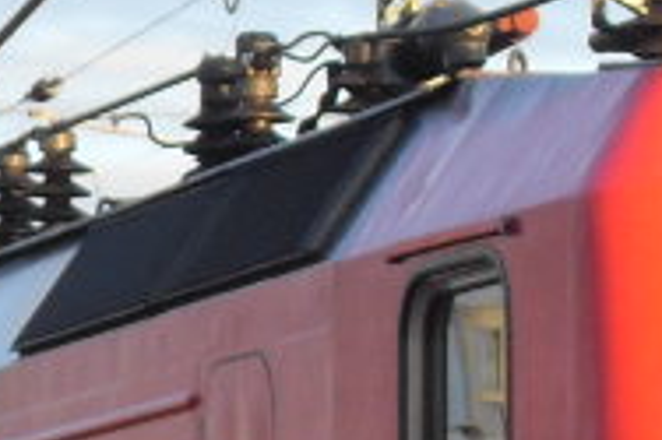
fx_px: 9278
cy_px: 936
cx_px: 511
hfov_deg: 4.1
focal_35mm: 505
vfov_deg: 2.7
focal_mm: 15.3
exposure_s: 1/90
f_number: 4.8
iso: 100
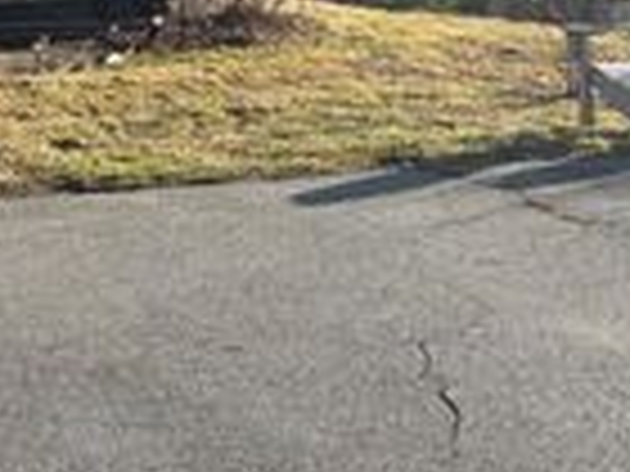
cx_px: -216
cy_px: -97
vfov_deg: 15.3
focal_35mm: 93
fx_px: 1693
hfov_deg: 19.3
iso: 50
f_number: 1.6
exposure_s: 1/1751
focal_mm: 5.96
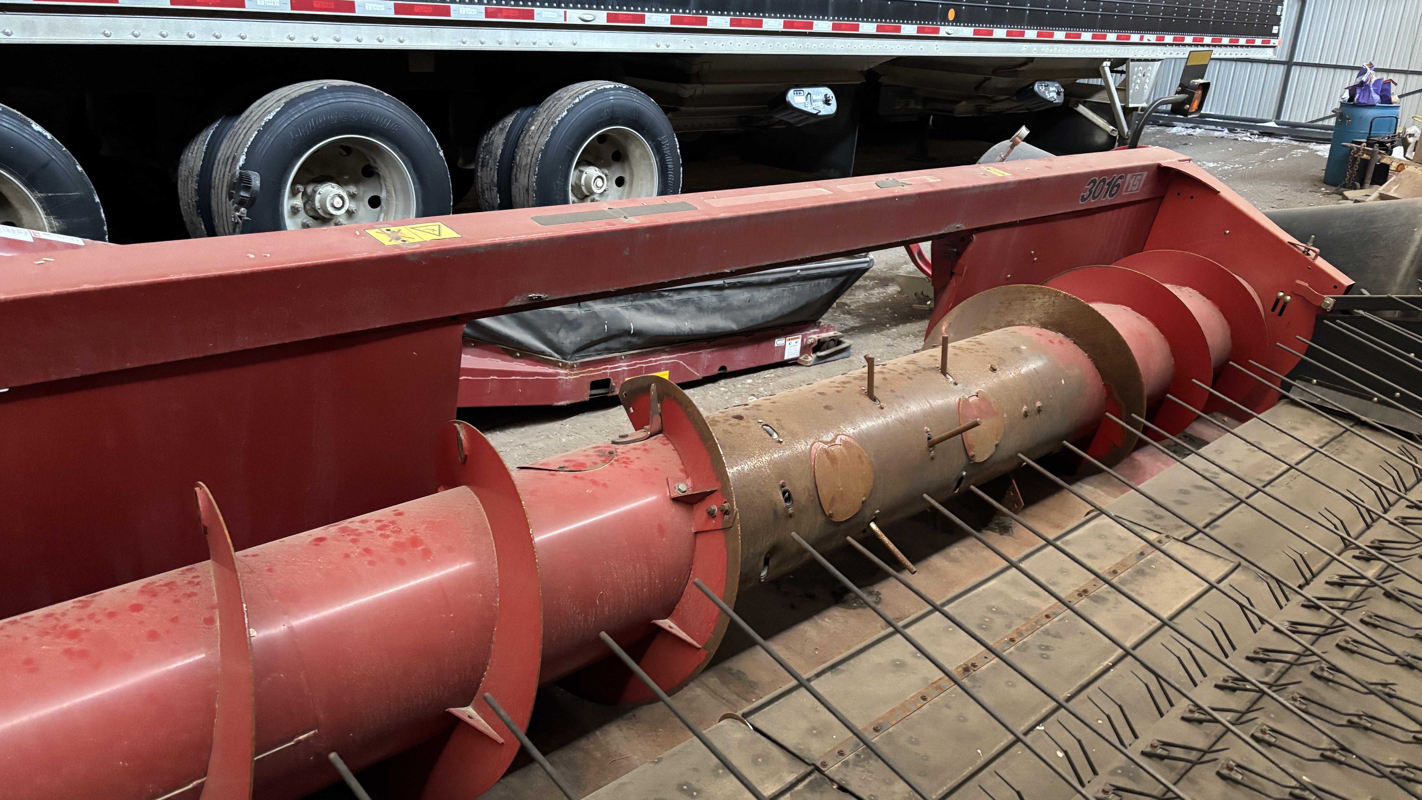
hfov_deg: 66.1
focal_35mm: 29
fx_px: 1093
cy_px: 427
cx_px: 724
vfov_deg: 40.2
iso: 640
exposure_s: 1/32
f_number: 1.6
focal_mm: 5.96
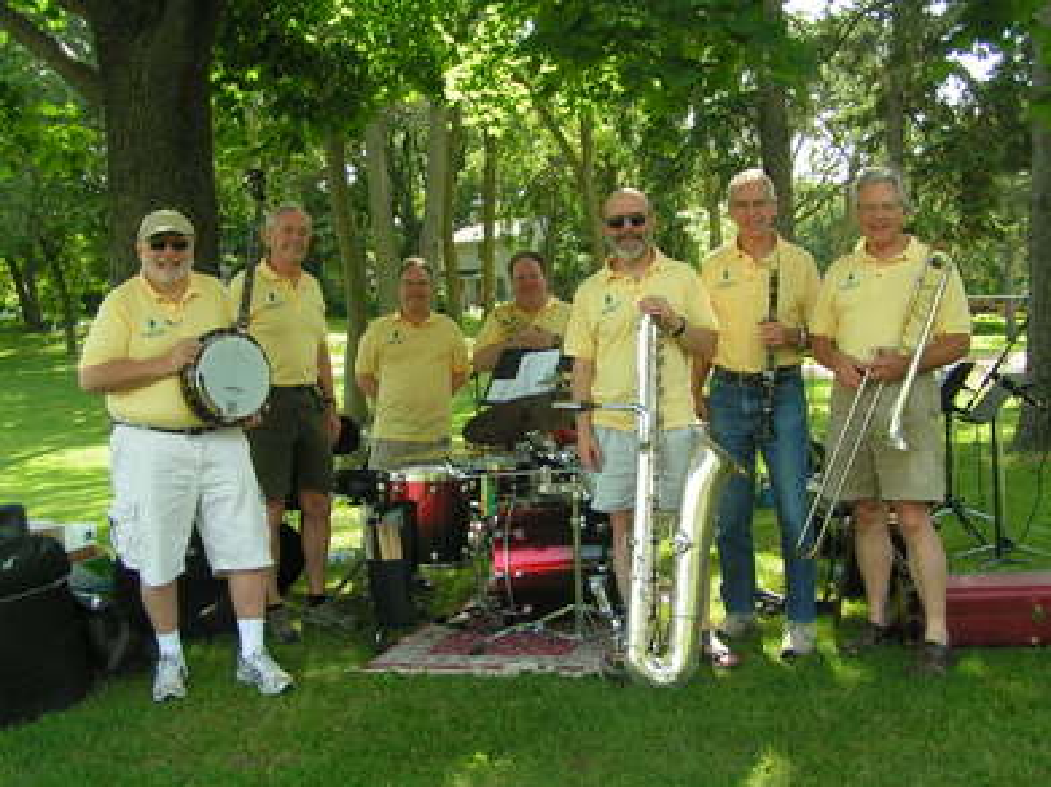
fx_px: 1153
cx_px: 526
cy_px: 394
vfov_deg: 37.7
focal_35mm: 38
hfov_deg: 49.0
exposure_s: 1/100
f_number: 4.5
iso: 50
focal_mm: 5.8
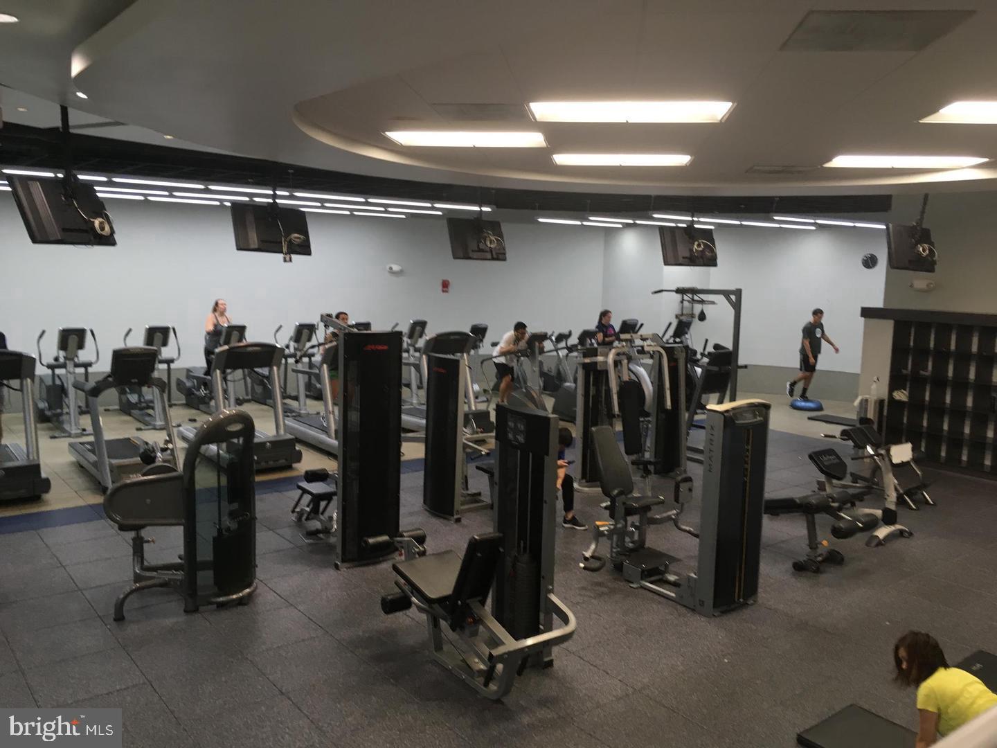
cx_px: 498
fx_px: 835
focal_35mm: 29
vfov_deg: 48.2
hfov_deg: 61.7
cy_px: 374
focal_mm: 4.15
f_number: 2.2
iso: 64
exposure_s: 1/30
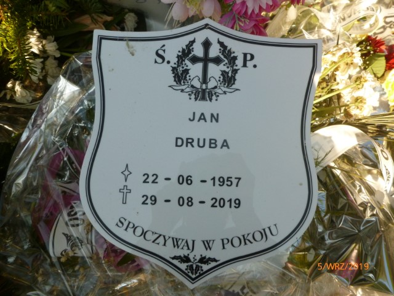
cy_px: 148
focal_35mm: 28
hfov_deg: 63.4
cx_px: 197
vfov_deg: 49.7
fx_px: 319
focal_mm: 5
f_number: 3.3
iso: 200
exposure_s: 1/1000
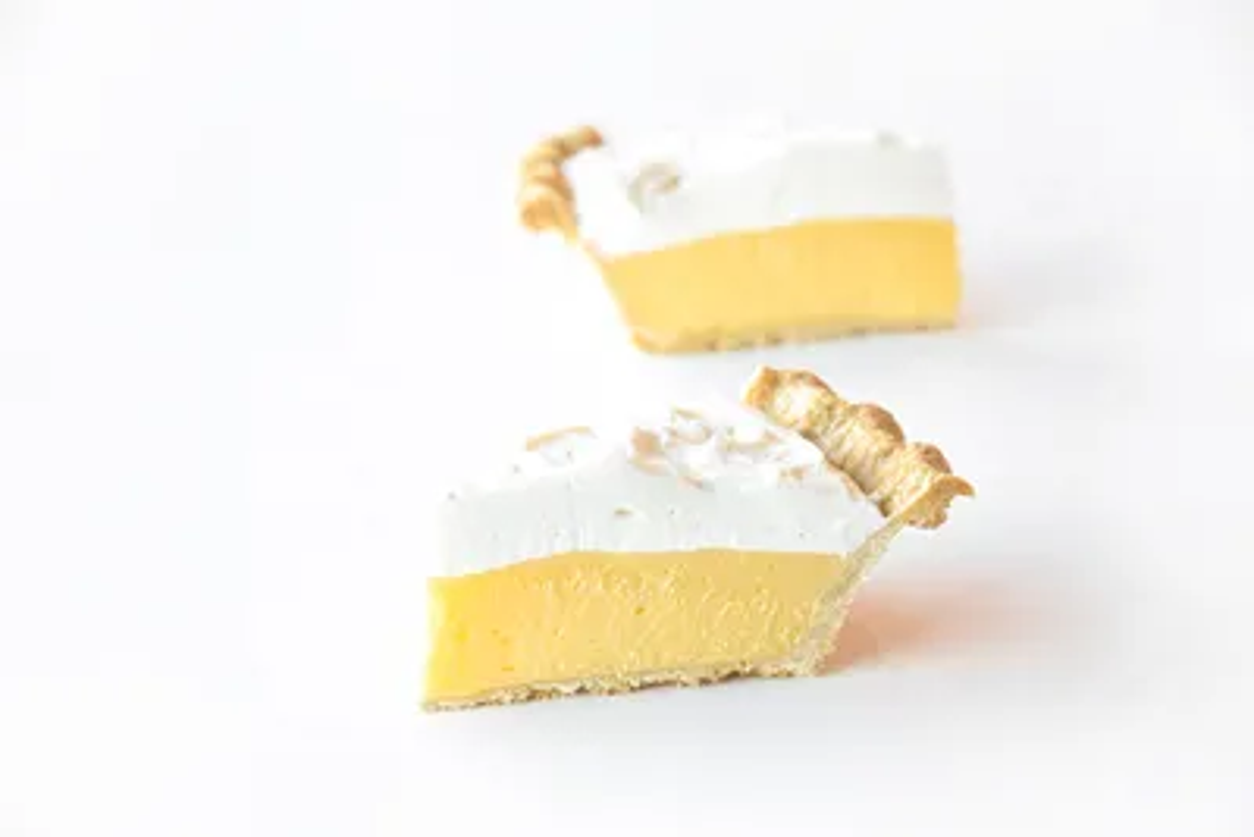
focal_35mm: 85
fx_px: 2962
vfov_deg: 16.1
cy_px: 418
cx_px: 627
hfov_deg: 23.9
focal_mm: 85
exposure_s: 1/80
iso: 1600
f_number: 7.1
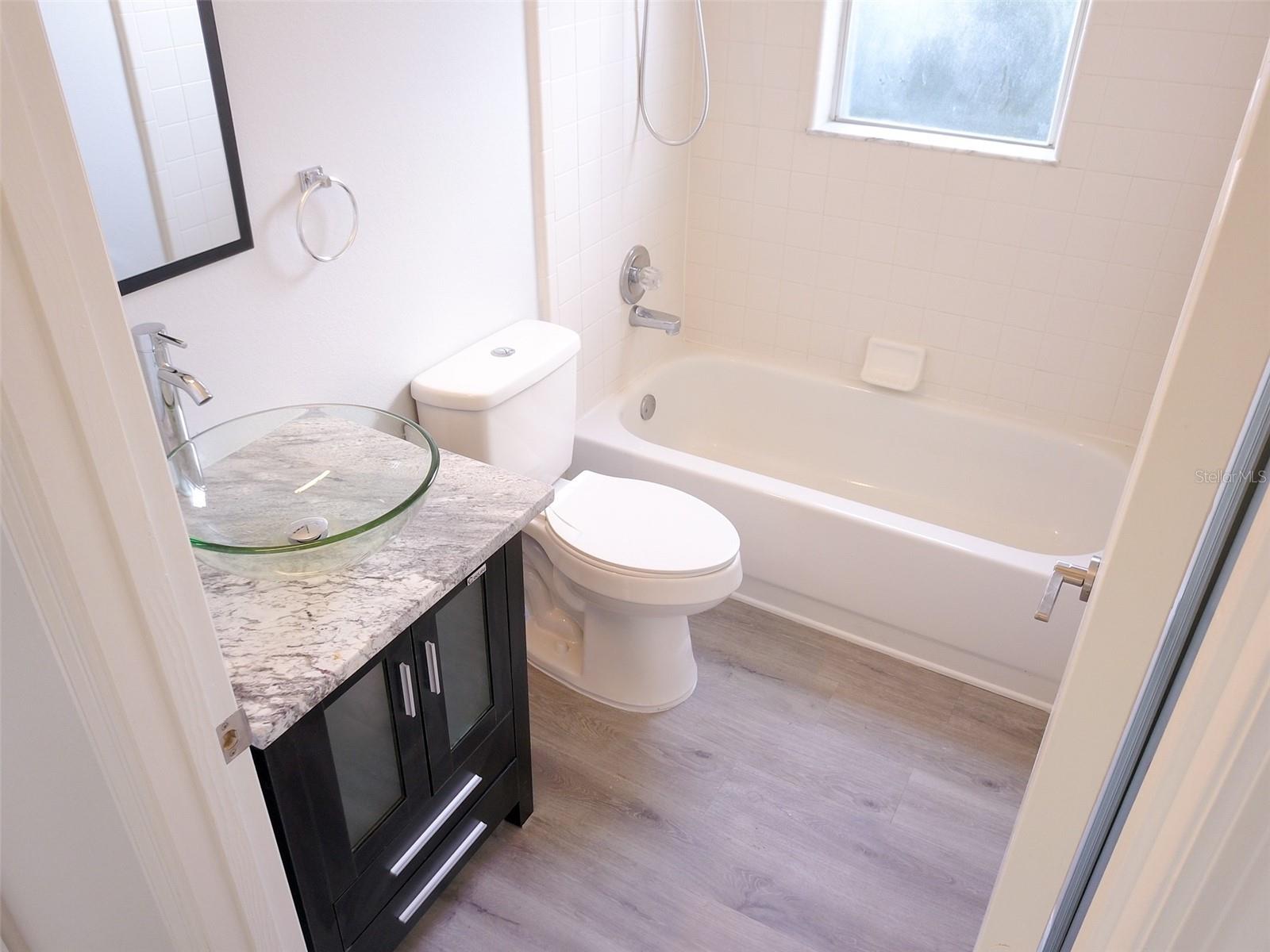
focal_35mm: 26
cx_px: 635
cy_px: 476
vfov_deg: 53.1
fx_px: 954
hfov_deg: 67.3
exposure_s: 1/13
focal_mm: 4.73
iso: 100
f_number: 2.2
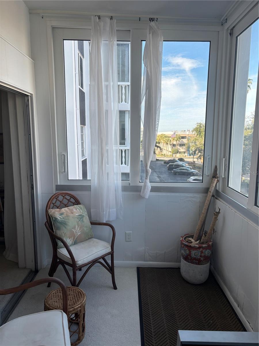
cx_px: 130
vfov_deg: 67.3
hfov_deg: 53.1
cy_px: 173
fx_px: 259
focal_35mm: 26
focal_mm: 5.96
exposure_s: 1/366
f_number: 1.6
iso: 50
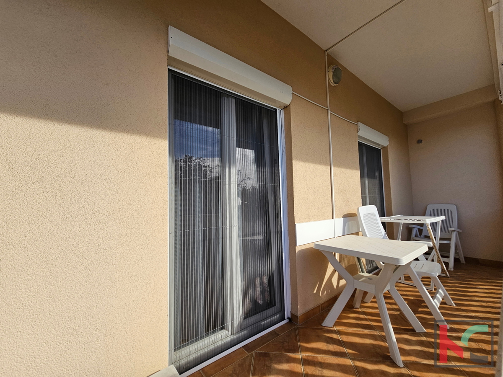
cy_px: 188
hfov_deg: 106.2
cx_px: 252
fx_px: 189
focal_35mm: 13
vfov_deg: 89.9
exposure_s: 1/1096
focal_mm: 2.2
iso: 50
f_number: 2.2
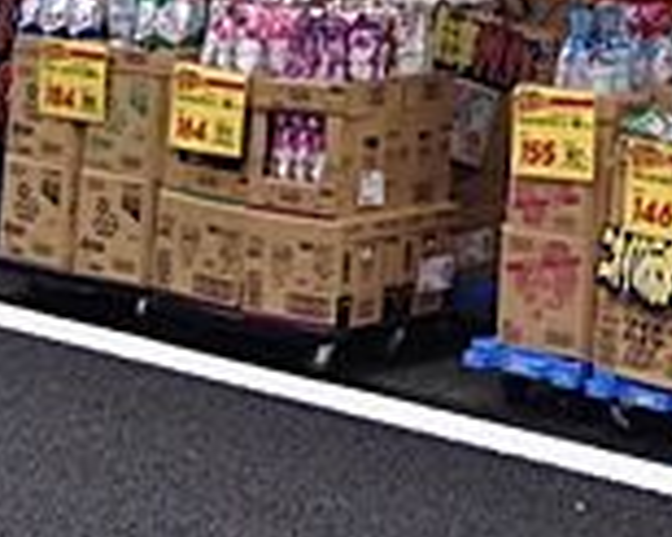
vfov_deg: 10.8
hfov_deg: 14.0
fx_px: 2663
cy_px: -423
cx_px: 803
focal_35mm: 134
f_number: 2.4
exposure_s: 1/202
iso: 50
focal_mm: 4.12
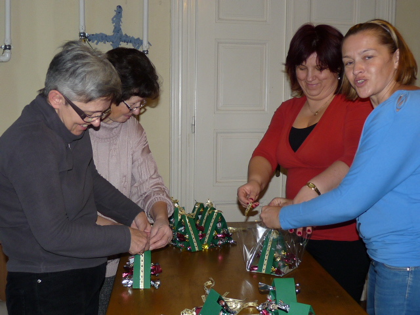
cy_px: 158
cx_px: 210
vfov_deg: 32.2
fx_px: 546
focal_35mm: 45
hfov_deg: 42.1
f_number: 2.8
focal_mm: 4.8
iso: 100
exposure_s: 1/30
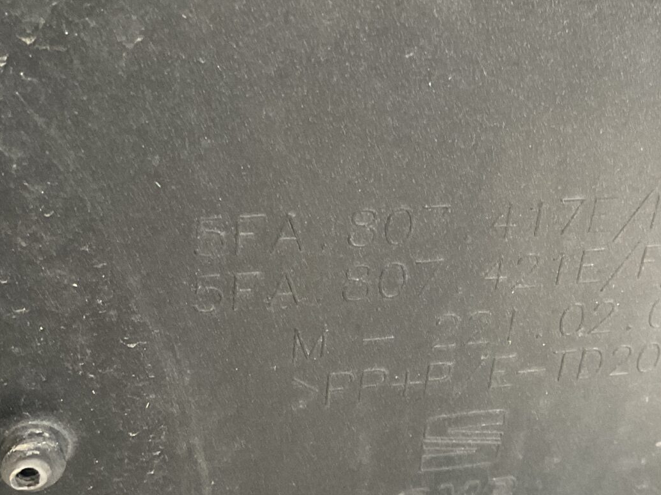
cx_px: 553
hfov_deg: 26.4
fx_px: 1375
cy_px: 316
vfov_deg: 20.4
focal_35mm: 72
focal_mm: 3
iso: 125
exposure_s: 1/50
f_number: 1.8
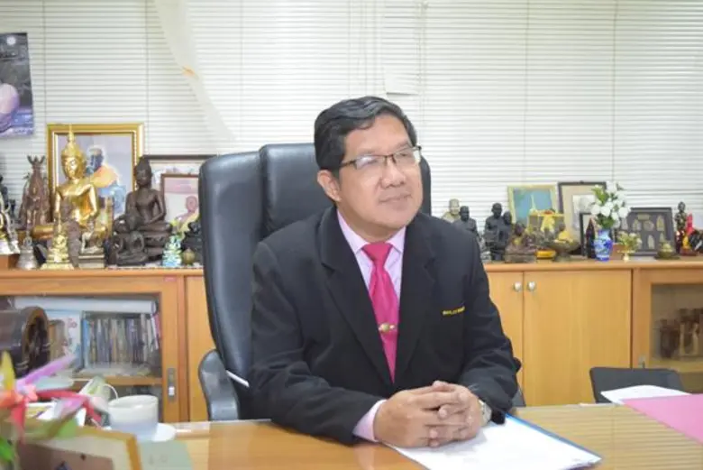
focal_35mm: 42
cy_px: 235
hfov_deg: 46.4
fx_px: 821
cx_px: 352
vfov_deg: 31.9
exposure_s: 1/100
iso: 6400
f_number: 4.2
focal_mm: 28
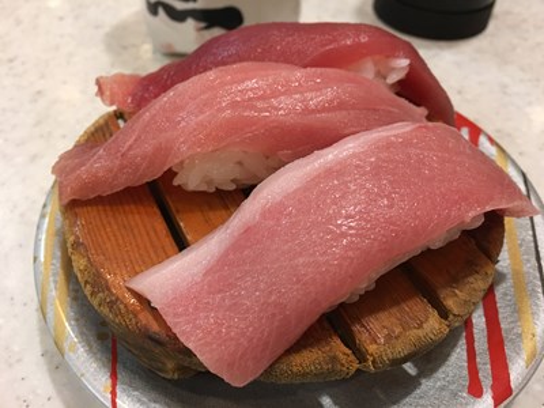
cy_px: 204
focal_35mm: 29
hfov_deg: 61.7
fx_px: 456
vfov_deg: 48.2
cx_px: 272
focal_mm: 4.15
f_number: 2.2
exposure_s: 1/15
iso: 64
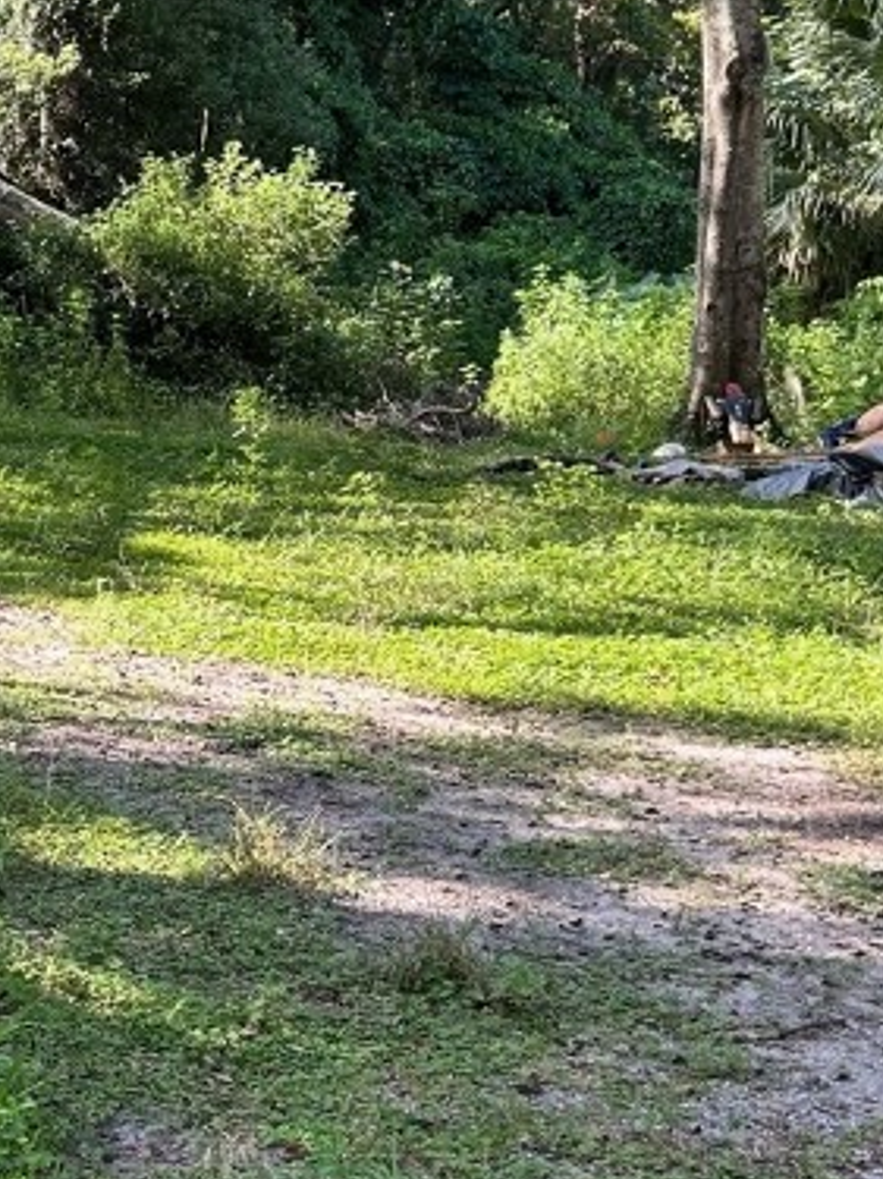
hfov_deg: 19.4
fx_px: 2416
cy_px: 512
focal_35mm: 71
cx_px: -207
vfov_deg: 27.4
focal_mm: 5.7
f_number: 1.5
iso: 50
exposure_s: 1/226
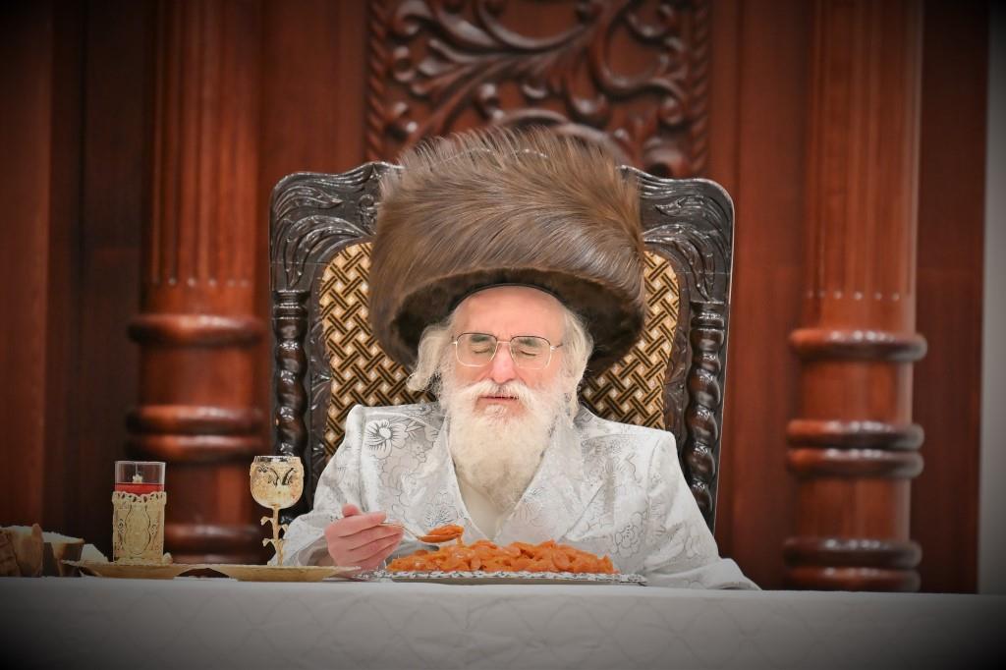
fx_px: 8380
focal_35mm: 300
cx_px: 503
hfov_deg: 6.9
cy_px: 335
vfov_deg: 4.6
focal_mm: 200
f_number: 2.8
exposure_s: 1/320
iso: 320
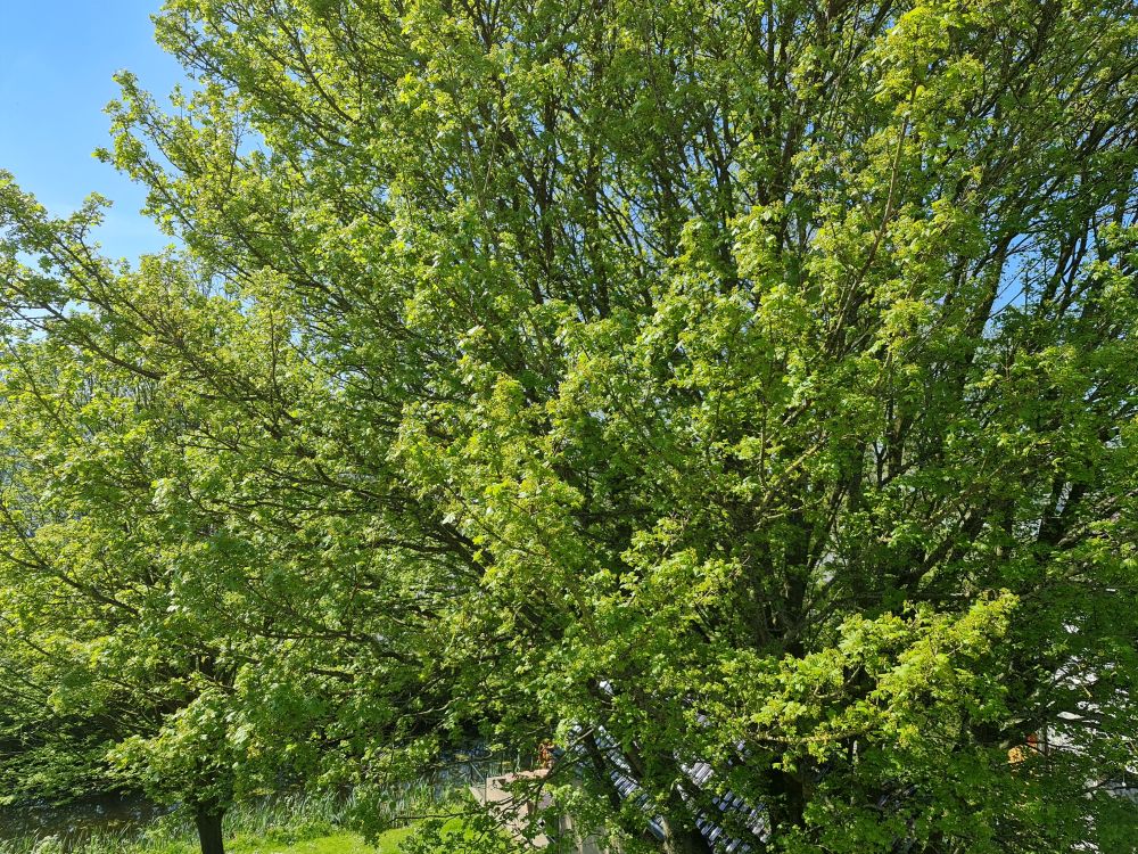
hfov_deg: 69.4
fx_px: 822
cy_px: 427
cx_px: 569
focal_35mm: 25
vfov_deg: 54.9
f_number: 1.8
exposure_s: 1/634
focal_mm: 7
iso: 50
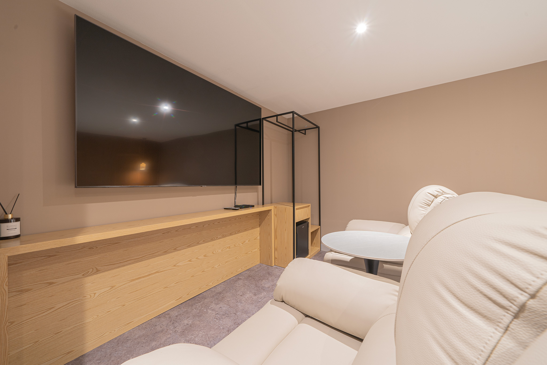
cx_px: 274
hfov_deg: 108.3
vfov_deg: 85.4
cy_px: 182
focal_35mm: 13
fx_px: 197
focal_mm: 13
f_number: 9
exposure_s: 4
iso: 100
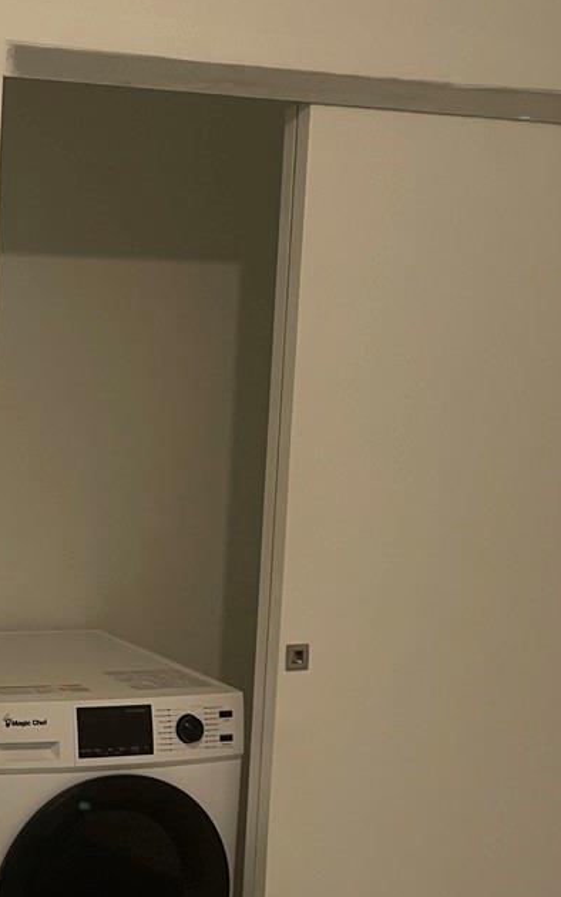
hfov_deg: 20.9
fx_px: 1369
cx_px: -188
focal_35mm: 56
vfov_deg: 36.2
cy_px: 493
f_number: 1.6
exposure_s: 1/60
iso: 100
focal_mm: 5.1
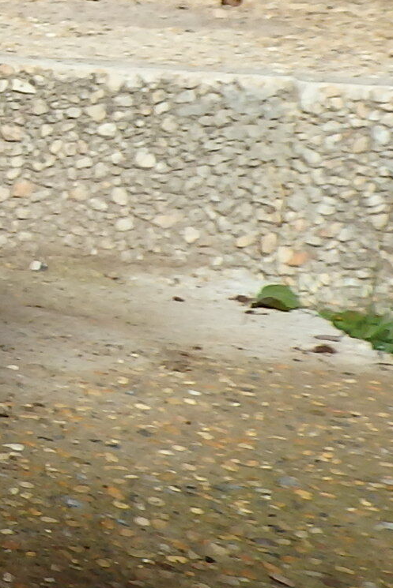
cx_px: -824
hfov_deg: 8.4
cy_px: 54
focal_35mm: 134
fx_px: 2193
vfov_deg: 15.1
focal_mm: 5.5
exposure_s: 1/250
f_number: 9.4
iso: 125
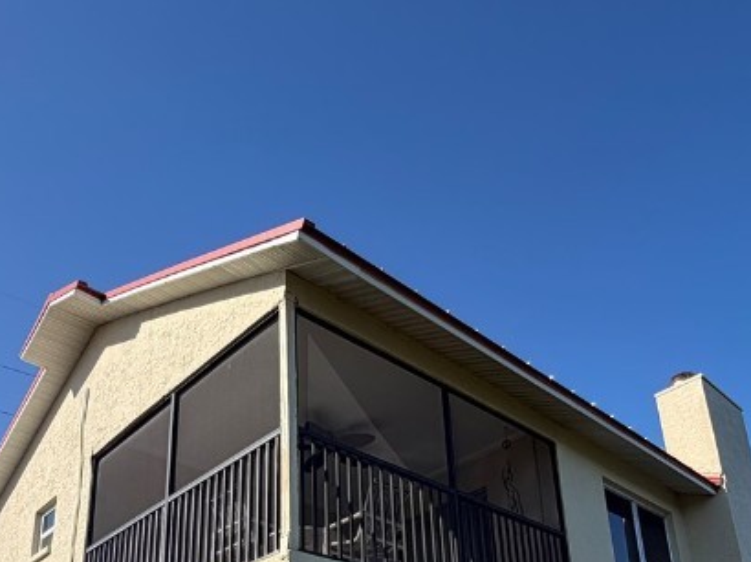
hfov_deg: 52.6
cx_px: 401
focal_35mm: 35
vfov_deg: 36.8
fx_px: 759
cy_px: 553
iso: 25
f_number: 2.2
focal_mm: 2.22
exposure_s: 1/770
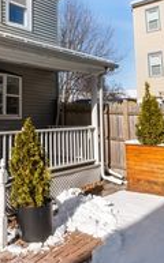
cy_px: 80
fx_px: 266
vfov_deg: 51.4
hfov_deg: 33.6
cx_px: 41
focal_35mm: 37
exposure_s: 1/320
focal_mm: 14
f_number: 11
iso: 1600
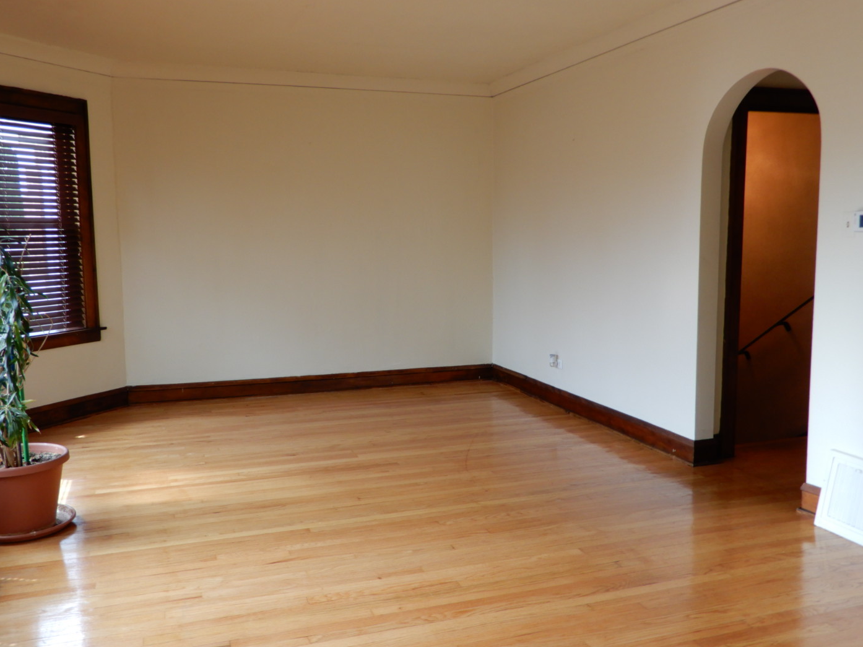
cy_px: 322
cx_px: 433
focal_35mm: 31
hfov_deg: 58.4
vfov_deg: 45.4
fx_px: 773
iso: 125
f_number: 3.5
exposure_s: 1/30
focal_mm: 5.4
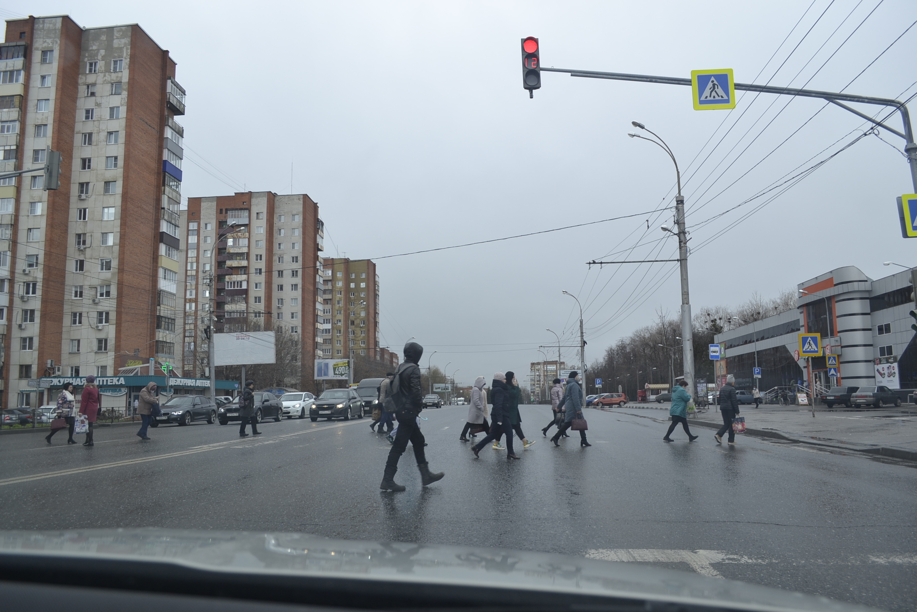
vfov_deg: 47.9
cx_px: 458
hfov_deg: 67.4
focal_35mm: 27
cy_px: 306
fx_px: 688
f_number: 5.6
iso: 110
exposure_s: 1/125
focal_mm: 18
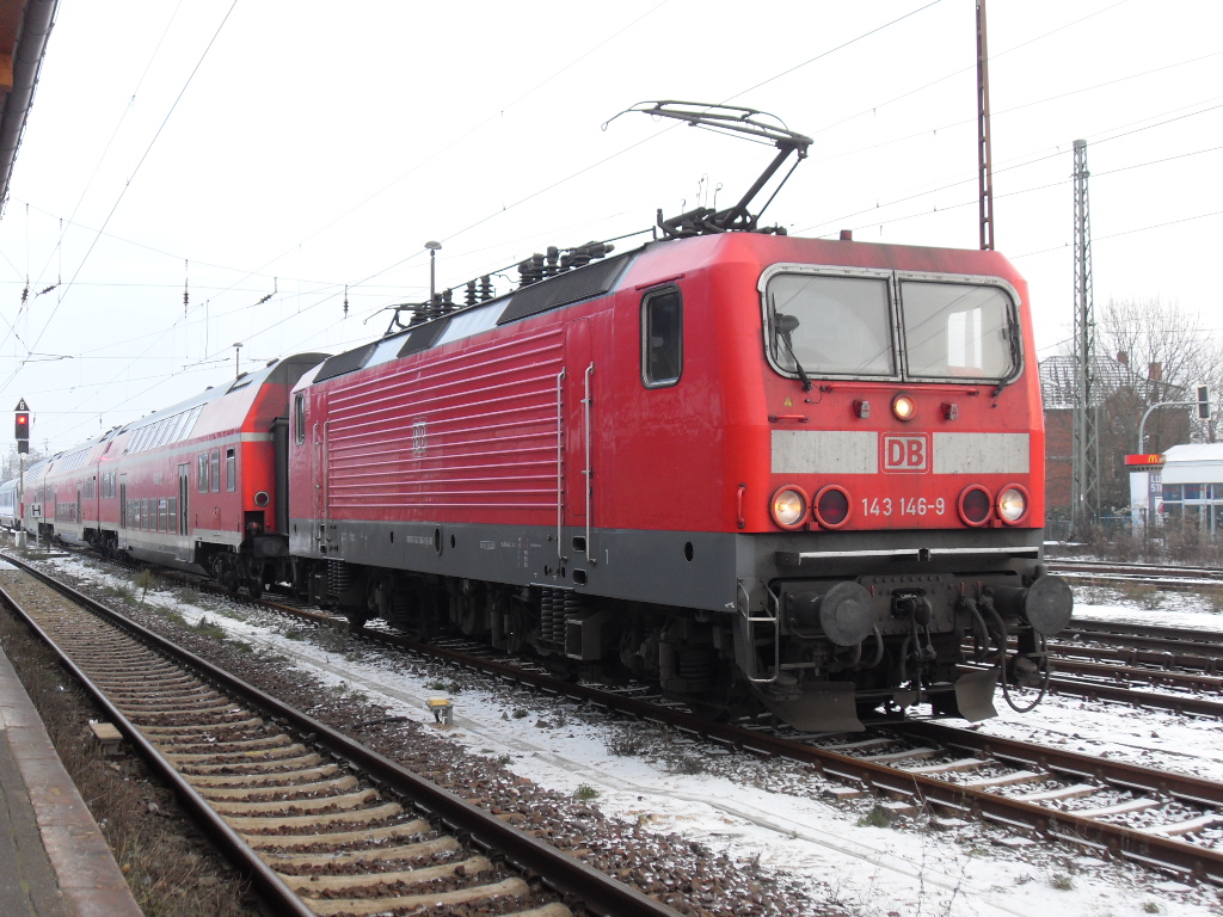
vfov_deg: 29.1
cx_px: 612
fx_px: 1767
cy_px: 458
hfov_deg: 38.2
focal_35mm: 50
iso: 100
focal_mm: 8.4
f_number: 3.4
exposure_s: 1/90
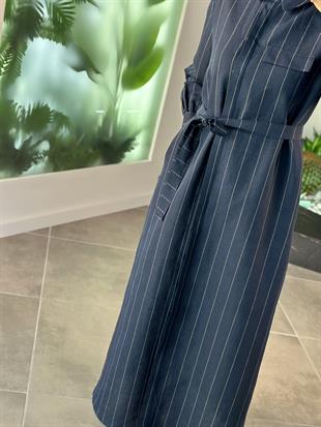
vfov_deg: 39.6
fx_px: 593
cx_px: 160
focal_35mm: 48
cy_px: 214
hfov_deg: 30.3
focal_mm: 6.86
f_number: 1.78
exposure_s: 1/172
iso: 100
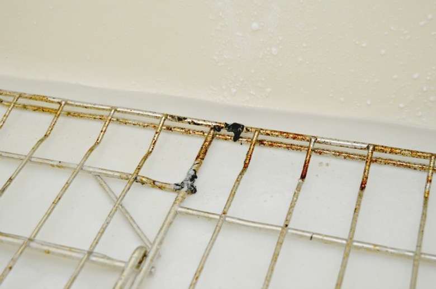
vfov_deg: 22.5
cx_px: 218
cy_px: 144
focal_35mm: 60
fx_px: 725
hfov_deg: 33.5
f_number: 5
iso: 2200
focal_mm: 40
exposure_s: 1/60
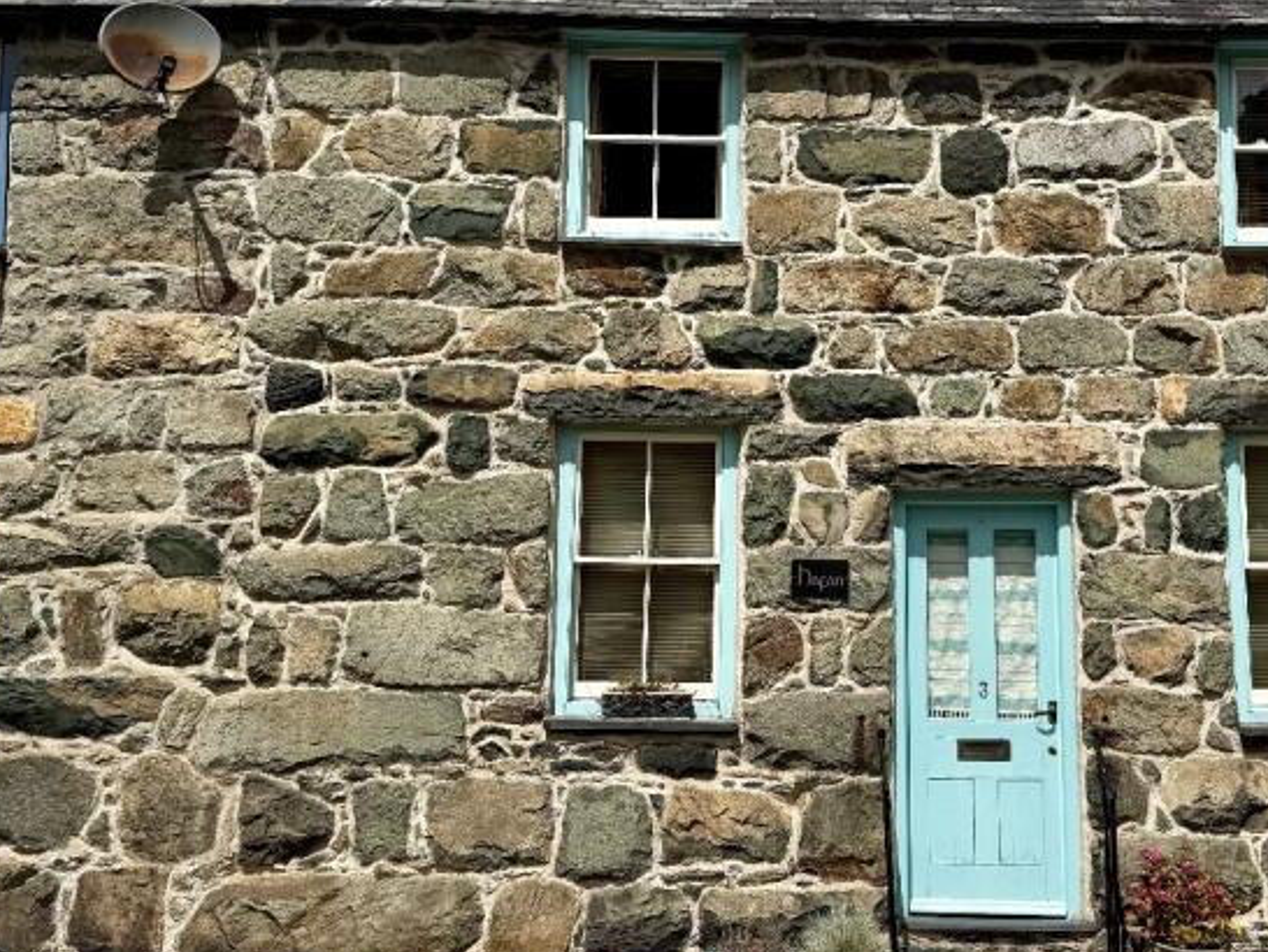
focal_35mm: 45
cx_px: 790
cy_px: 390
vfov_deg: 32.1
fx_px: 1649
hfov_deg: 41.8
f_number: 1.78
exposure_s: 1/7353
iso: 80
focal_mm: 6.76
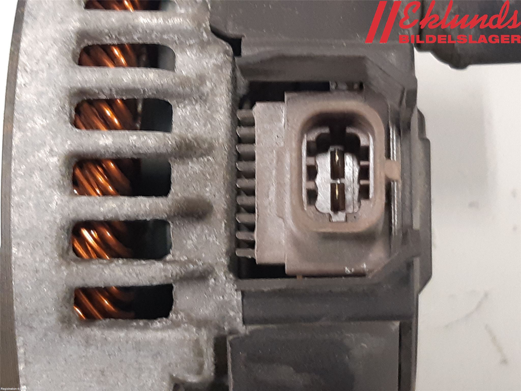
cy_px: 196
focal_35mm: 26
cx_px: 260
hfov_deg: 67.3
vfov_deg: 53.1
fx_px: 391
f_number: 1.7
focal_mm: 3.93
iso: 250
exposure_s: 1/25
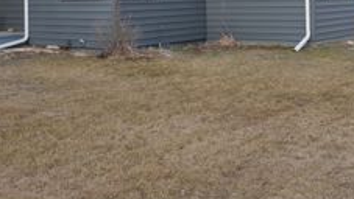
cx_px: 111
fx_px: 648
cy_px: 0
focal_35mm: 69
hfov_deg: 30.3
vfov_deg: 17.1
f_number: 7.1
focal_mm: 20
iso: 200
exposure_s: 1/200
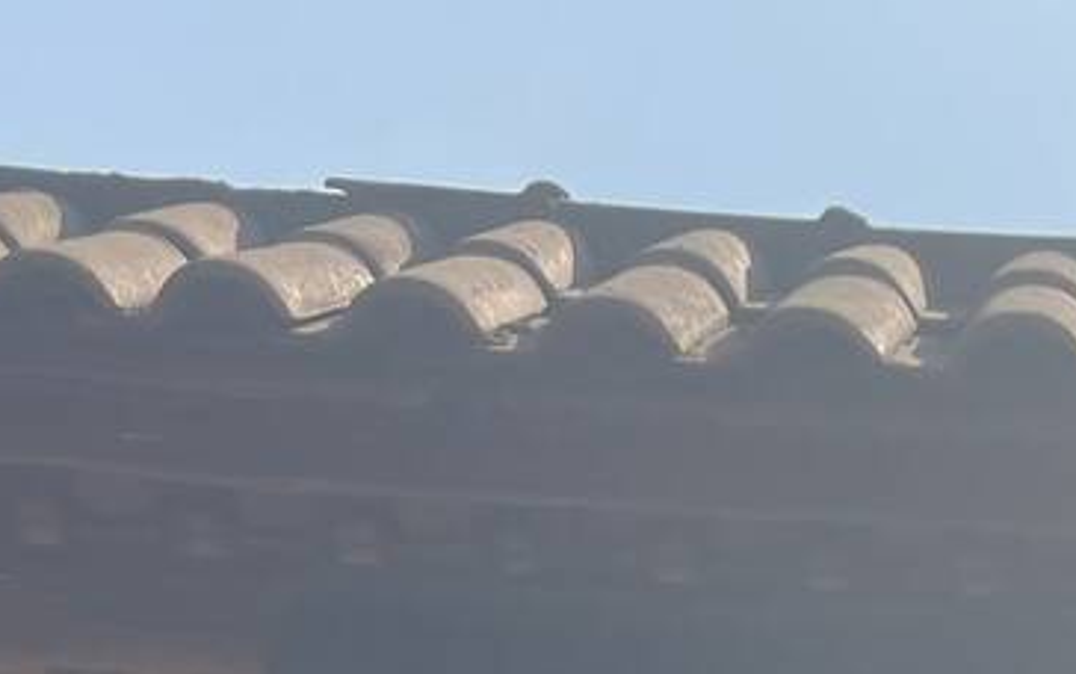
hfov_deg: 18.4
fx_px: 3198
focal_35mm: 109
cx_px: 1156
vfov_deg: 10.5
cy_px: 1573
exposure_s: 1/3861
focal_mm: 4.2
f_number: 1.6
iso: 32
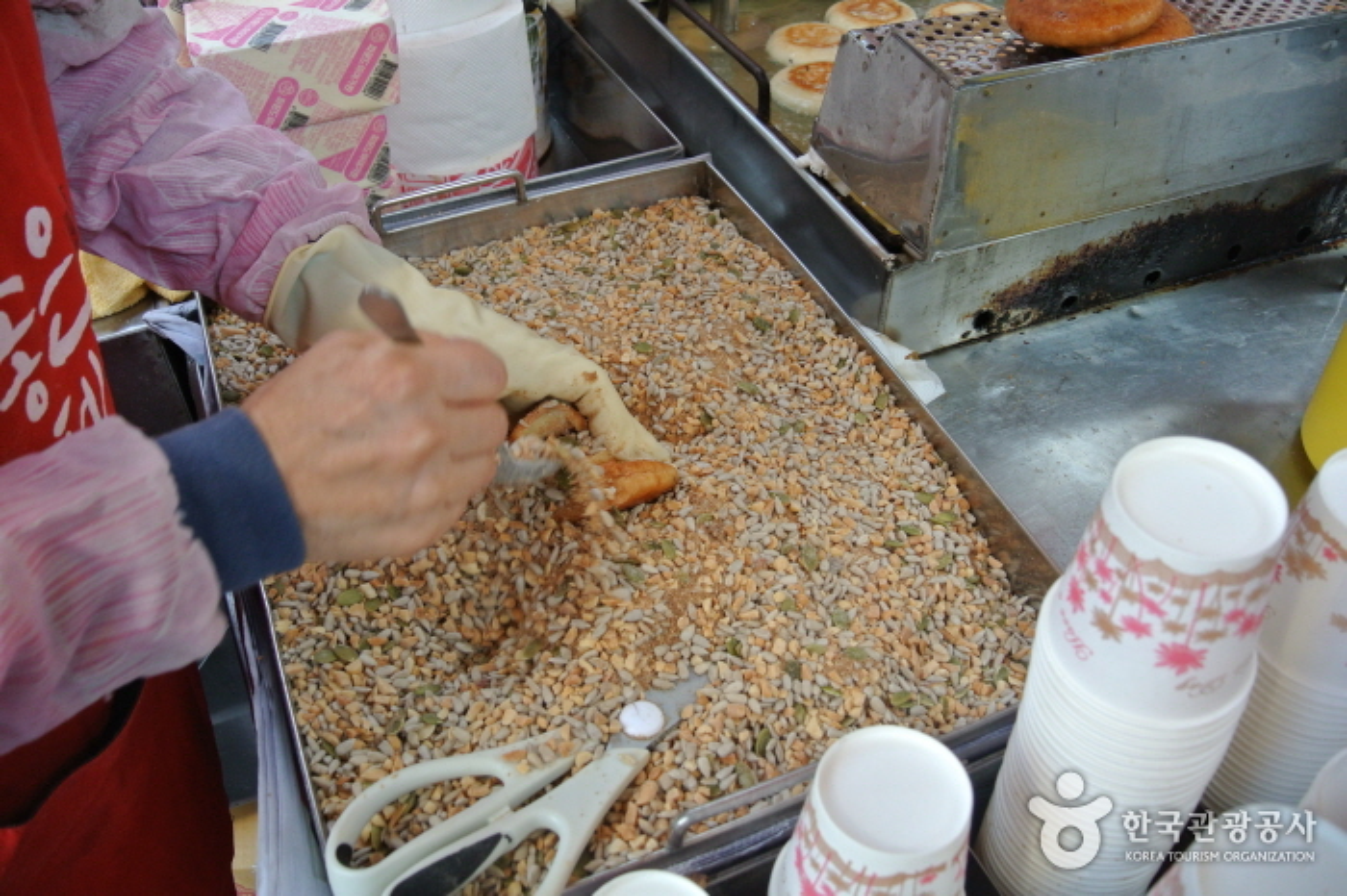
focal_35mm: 29
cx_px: 674
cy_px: 448
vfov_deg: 44.9
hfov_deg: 63.7
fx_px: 1085
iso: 400
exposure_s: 1/160
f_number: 3.5
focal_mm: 11
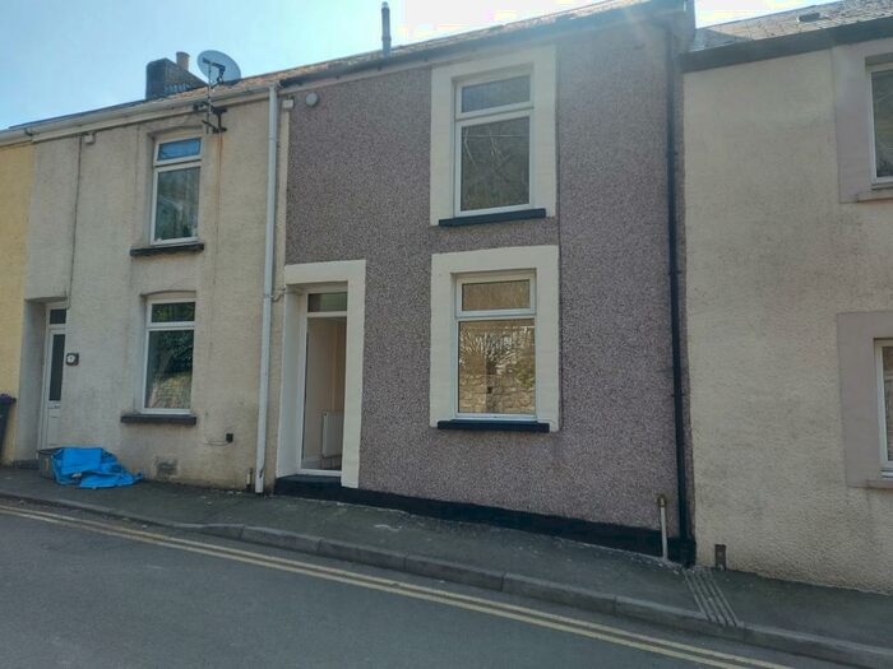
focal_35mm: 24
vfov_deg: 56.8
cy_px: 334
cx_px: 446
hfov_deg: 71.6
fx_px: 619
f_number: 1.8
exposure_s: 1/339
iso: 32
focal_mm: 5.23
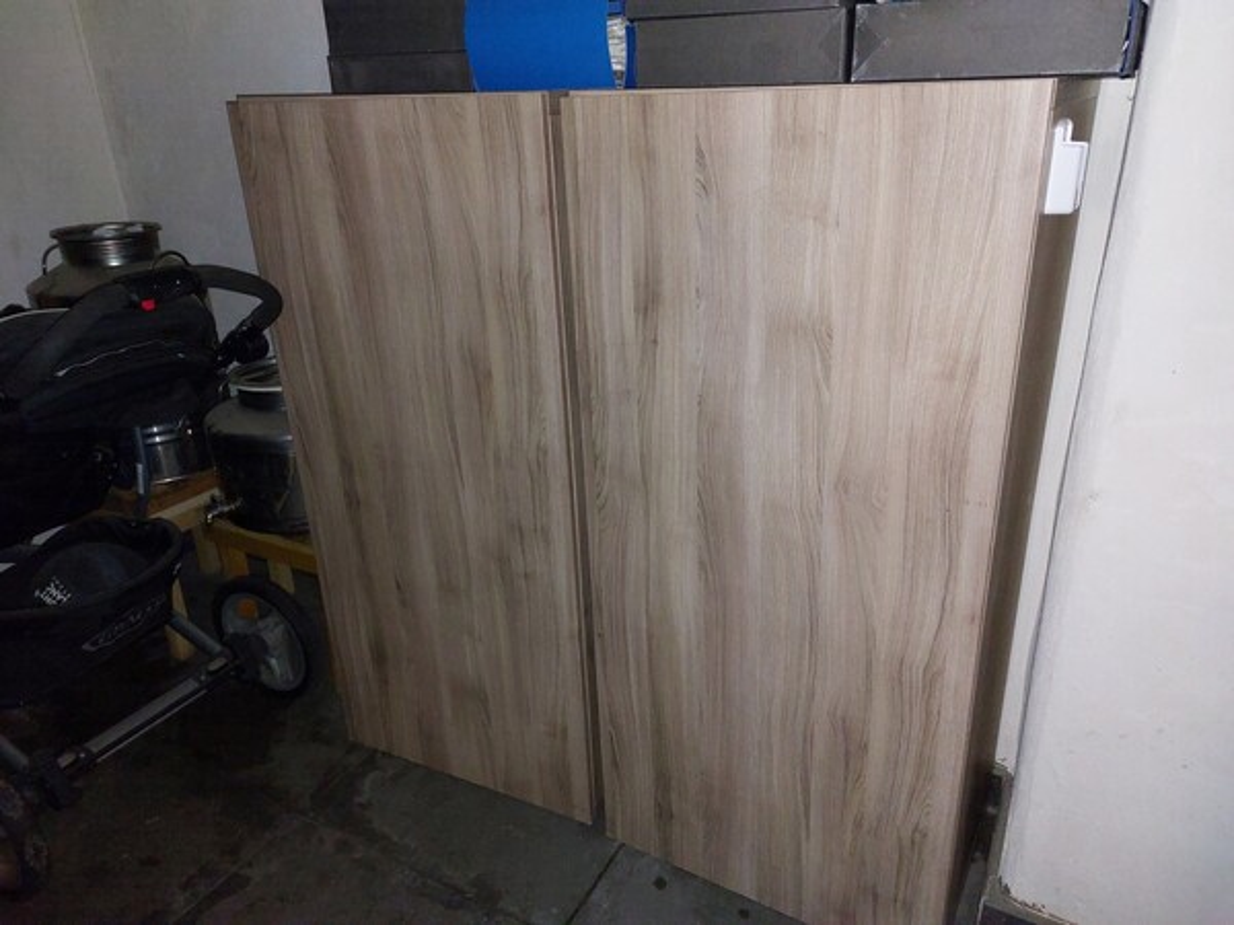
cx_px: 617
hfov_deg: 69.4
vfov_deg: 54.9
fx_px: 891
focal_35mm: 25
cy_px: 462
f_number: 1.8
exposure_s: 1/50
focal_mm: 5.23
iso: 500
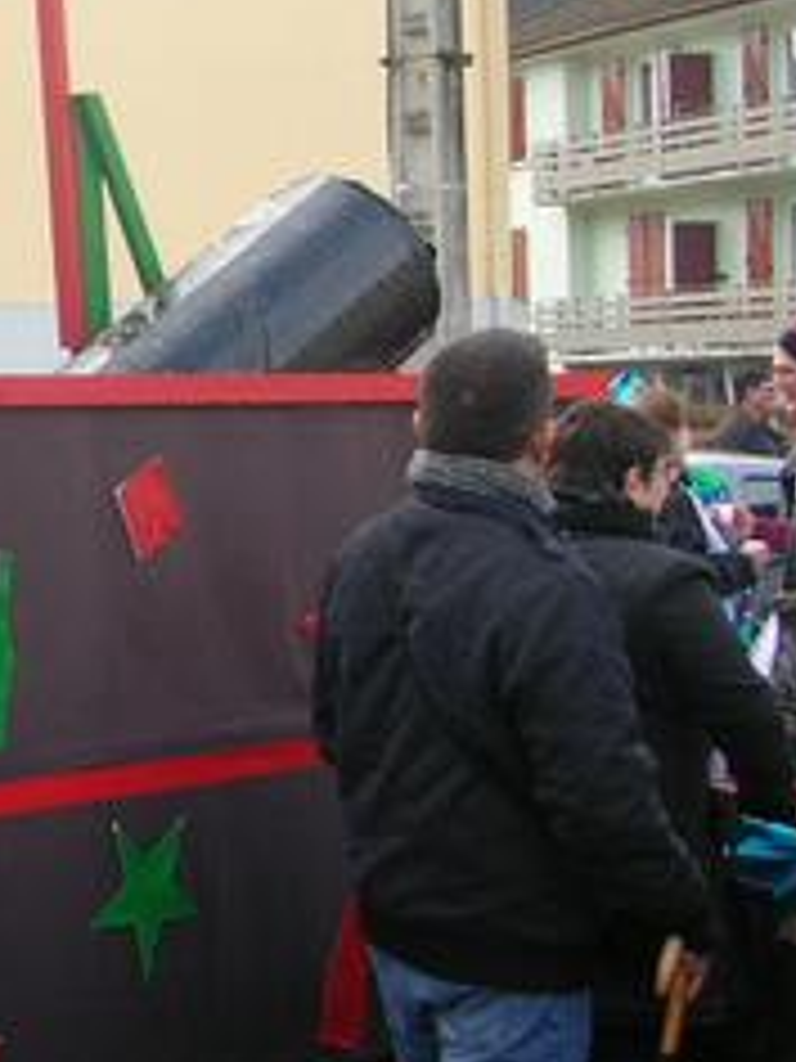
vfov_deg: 20.6
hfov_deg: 14.7
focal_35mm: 95
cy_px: 369
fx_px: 2913
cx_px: -306
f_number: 2.8
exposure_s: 1/246
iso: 50
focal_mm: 5.8
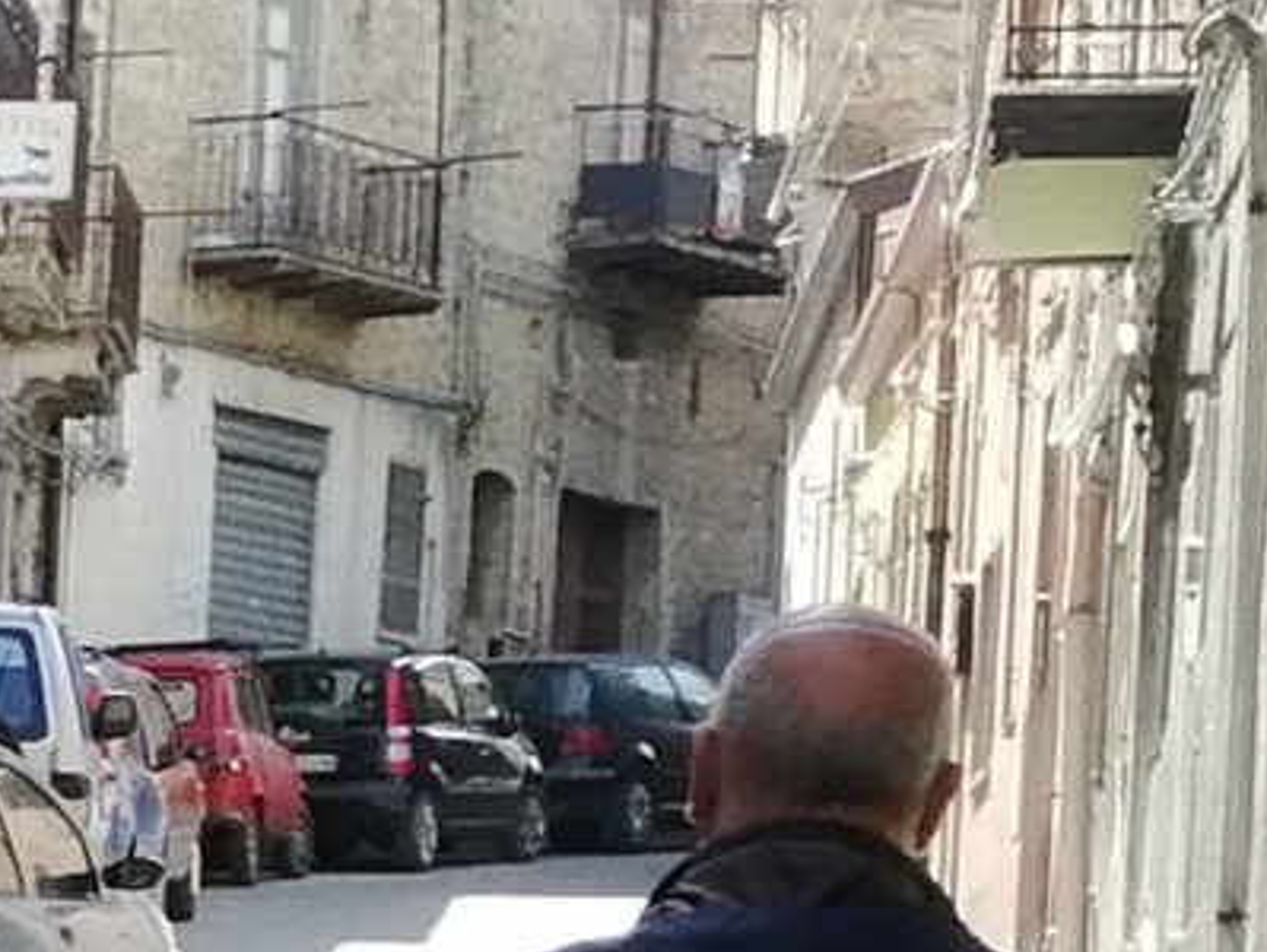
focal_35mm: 282
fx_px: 10331
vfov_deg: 5.1
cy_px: 2152
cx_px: -1693
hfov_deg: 6.7
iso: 50
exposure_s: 1/244
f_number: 1.8
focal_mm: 3.88
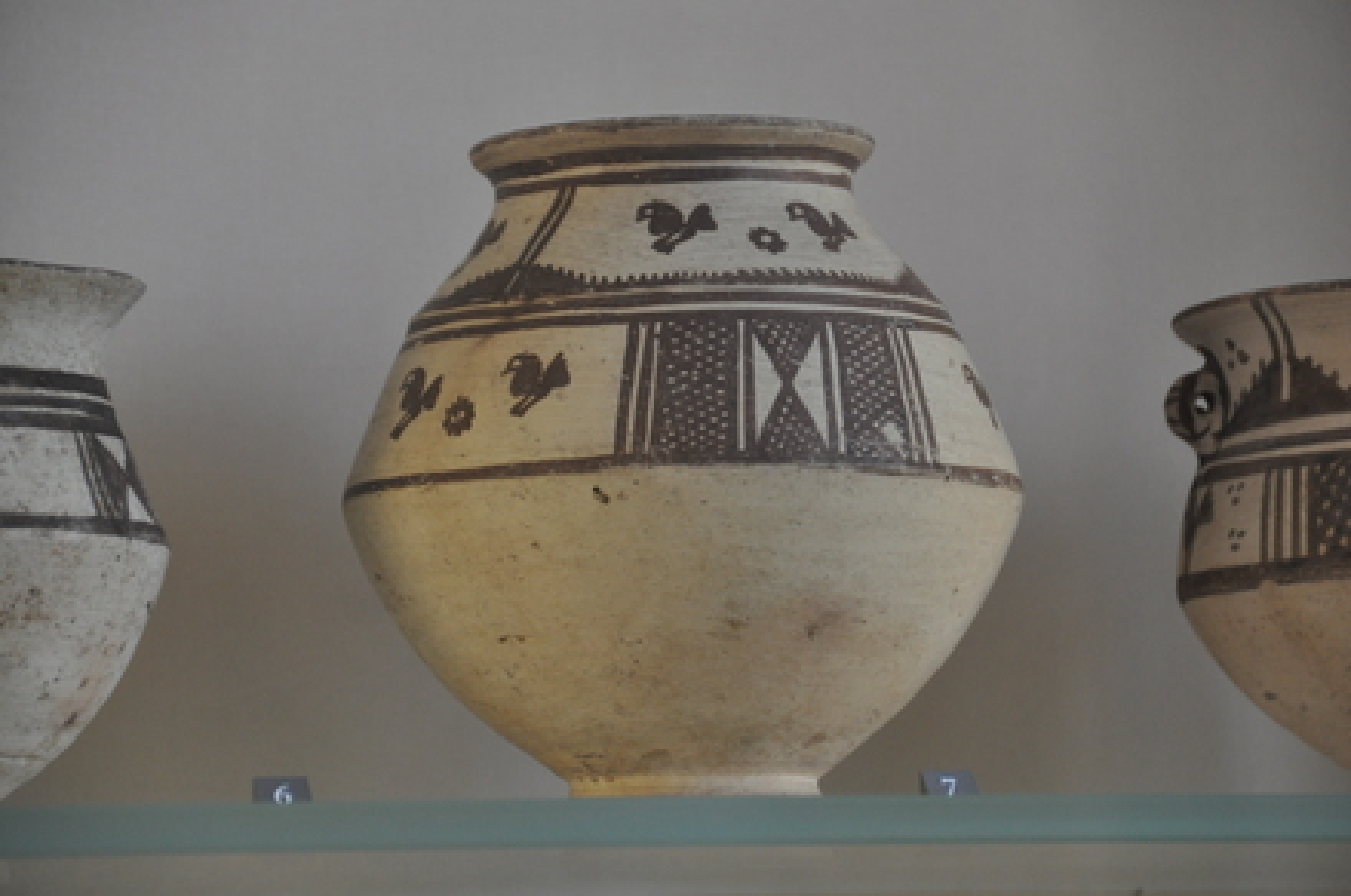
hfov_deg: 6.9
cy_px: 448
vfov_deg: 4.6
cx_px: 676
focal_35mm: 300
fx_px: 11242
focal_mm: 200
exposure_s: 1/160
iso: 800
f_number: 5.6
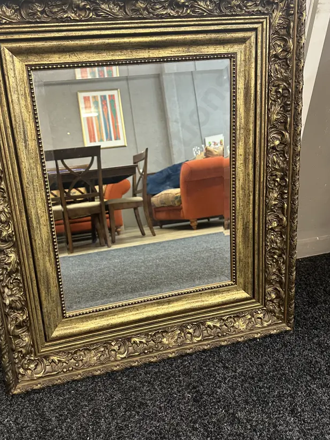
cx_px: 128
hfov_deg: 46.5
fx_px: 381
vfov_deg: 59.9
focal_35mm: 30
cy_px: 211
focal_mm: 6.86
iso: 250
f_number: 1.78
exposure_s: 1/50
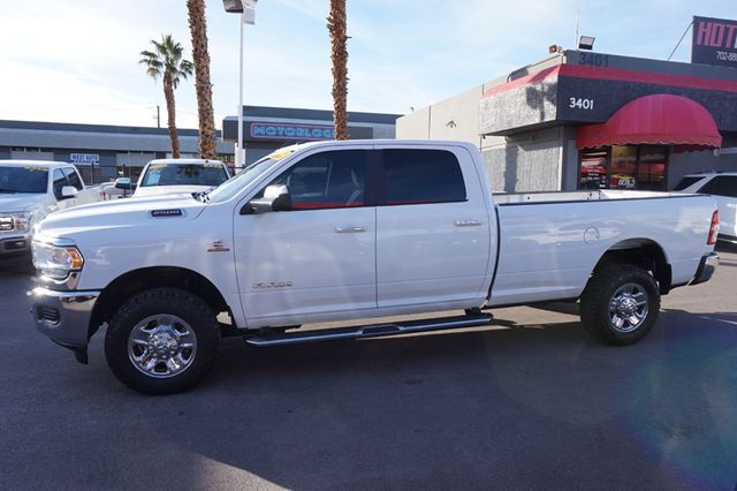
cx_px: 368
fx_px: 491
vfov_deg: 53.1
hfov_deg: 73.8
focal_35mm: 24
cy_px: 246
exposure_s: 1/100
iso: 100
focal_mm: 16
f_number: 8
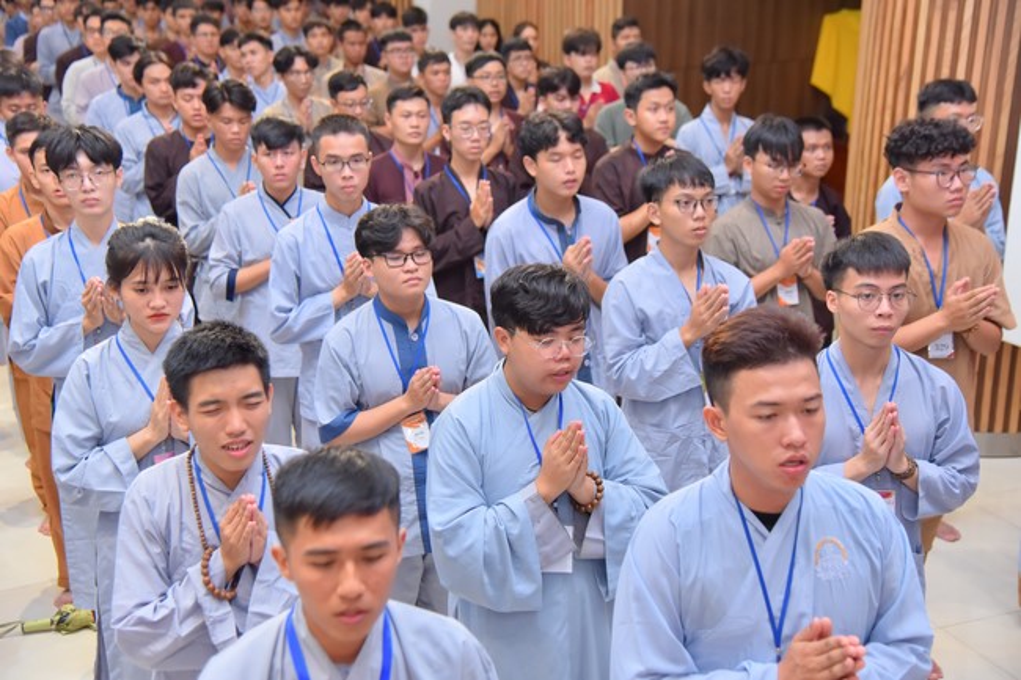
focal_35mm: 48
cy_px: 340
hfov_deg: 41.1
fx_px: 1361
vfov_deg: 28.1
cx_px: 510
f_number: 4.5
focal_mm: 48
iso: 1250
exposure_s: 1/125
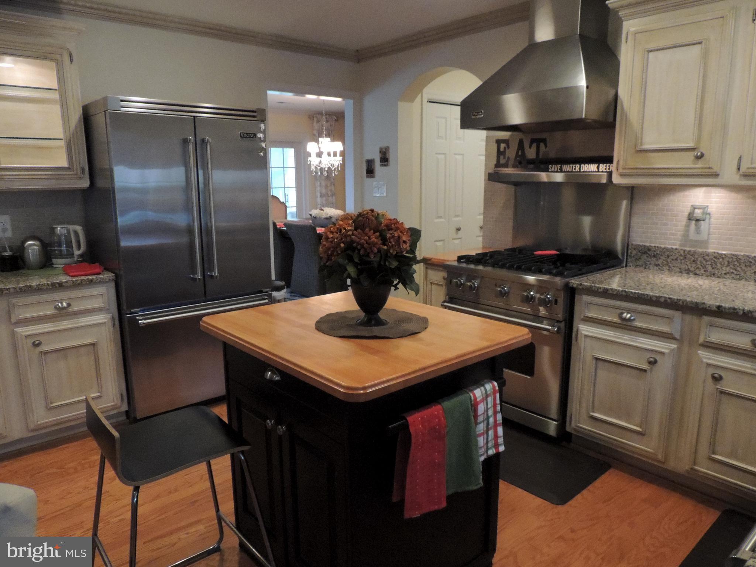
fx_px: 524
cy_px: 284
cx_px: 378
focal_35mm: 24
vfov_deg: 56.8
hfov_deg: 71.6
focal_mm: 4.3
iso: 1600
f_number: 3
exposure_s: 1/125
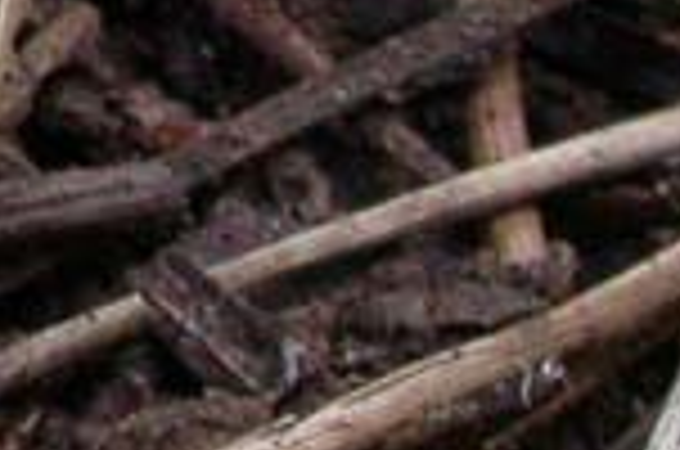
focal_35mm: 850
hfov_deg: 2.4
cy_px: -684
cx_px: -946
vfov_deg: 1.6
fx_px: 16022
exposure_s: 1/8
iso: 200
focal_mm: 32
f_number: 10.3
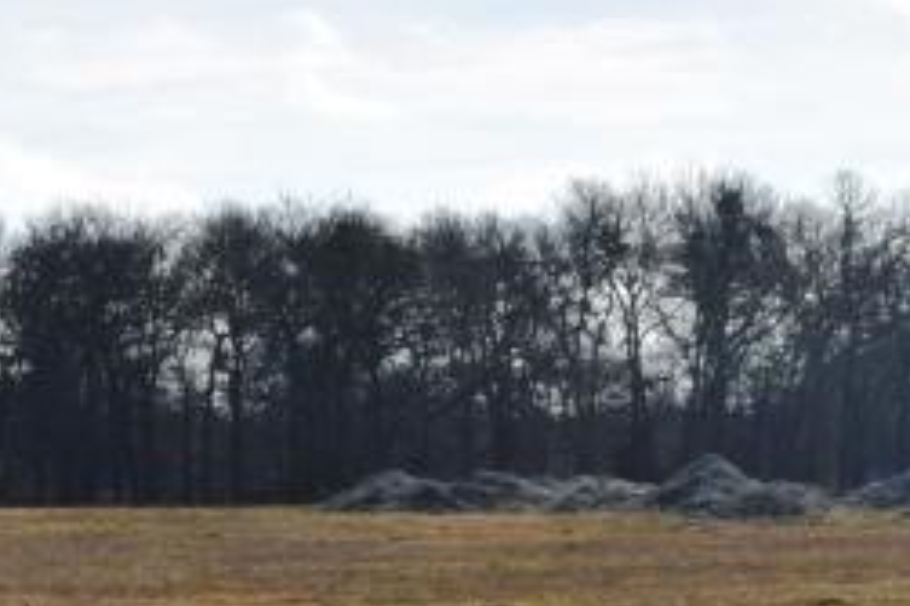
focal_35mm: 233
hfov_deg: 8.5
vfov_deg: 5.9
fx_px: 5886
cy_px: 702
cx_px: -732
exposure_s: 1/200
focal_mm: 38
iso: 100
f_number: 14
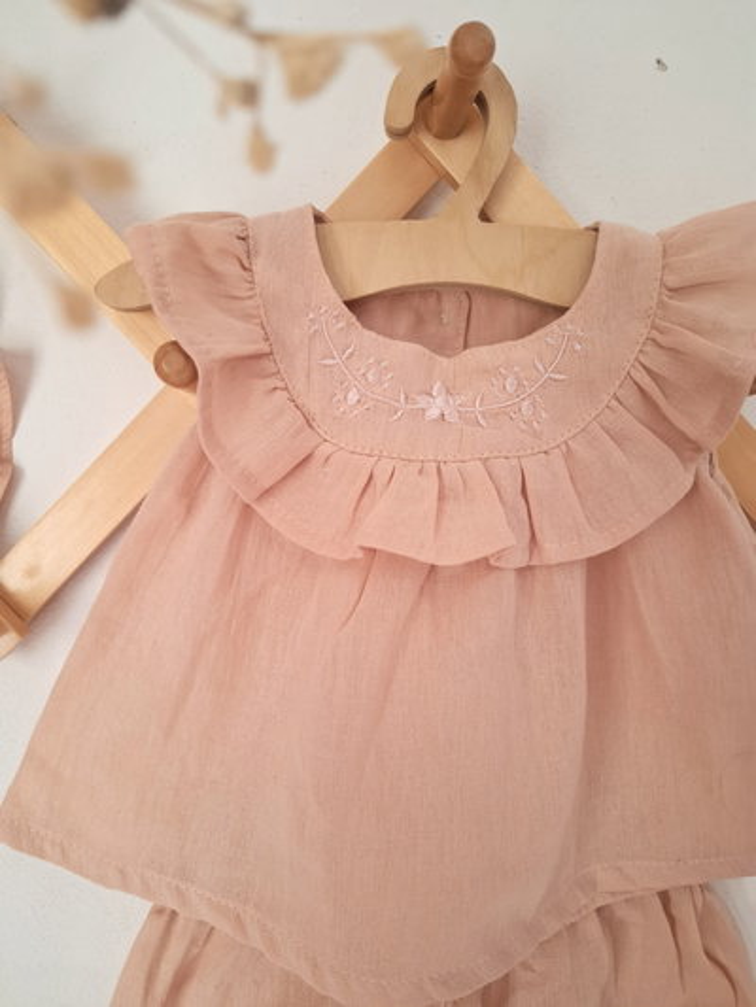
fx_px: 669
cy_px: 504
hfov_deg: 58.9
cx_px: 378
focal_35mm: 23
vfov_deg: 73.9
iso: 250
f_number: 1.8
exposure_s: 1/33
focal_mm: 5.54
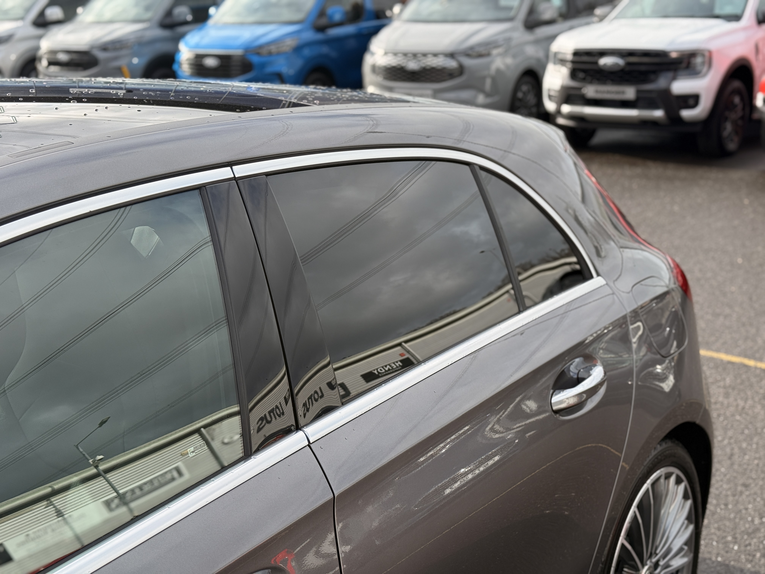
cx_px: 382
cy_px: 287
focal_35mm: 48
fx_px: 1061
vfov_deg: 30.3
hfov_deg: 39.7
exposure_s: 1/1642
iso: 64
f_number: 1.78
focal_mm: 6.76
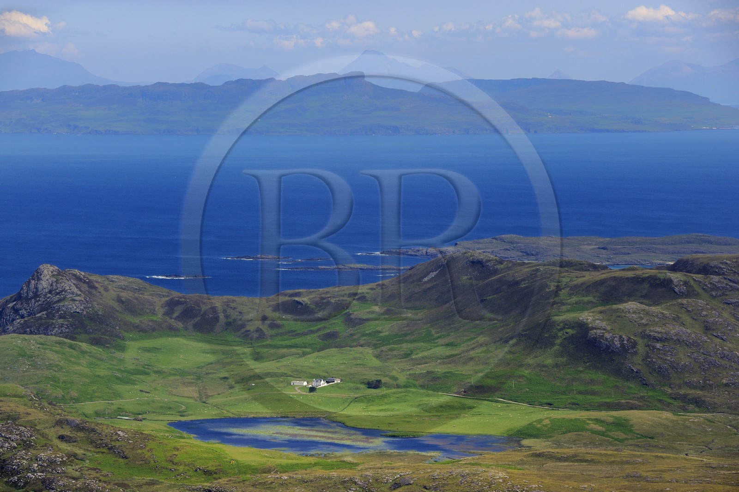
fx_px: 3181
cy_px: 246
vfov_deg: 8.9
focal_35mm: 155
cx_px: 370
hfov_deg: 13.3
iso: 200
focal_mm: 155
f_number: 7.1
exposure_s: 1/800
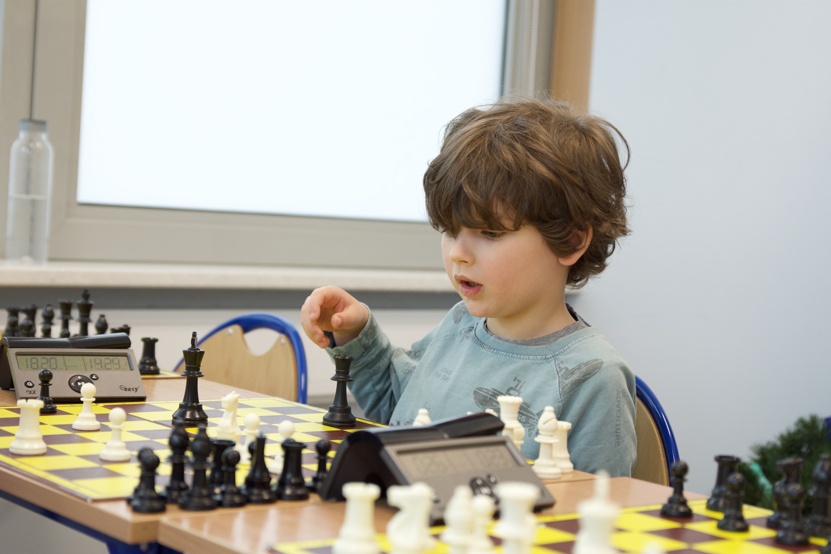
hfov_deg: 29.2
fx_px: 1593
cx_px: 416
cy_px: 277
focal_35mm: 69
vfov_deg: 19.7
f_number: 2.8
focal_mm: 46
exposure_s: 1/250
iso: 1000
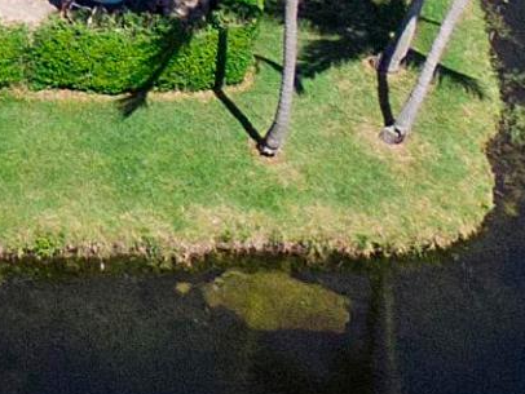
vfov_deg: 5.9
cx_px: -984
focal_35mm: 234
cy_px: -797
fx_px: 3551
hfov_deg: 7.5
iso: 100
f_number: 3.2
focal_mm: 5.57
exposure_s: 1/1000
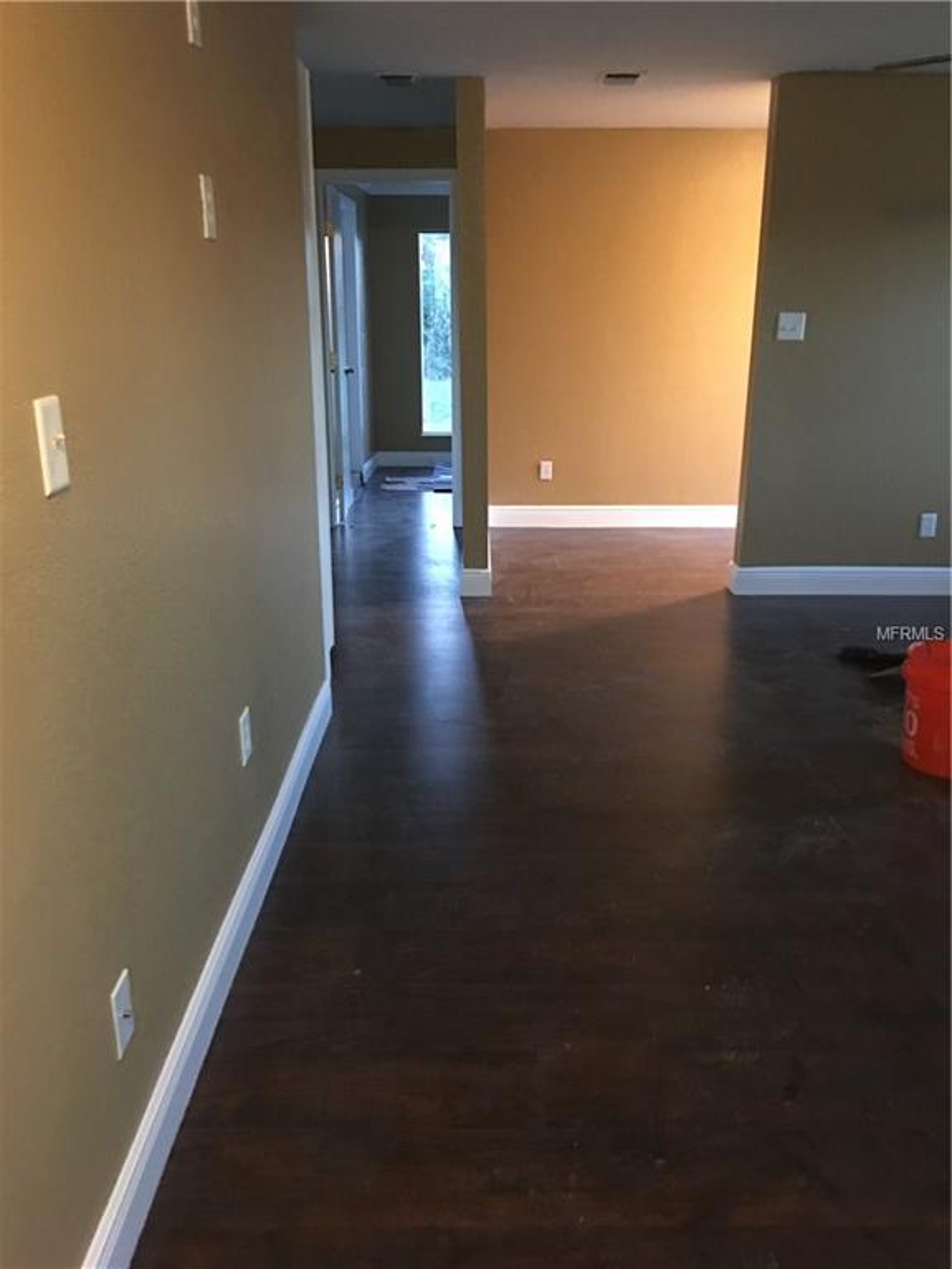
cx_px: 476
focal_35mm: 29
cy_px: 634
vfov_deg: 61.7
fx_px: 1063
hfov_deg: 48.2
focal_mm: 4.15
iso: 100
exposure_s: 1/4
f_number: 2.2
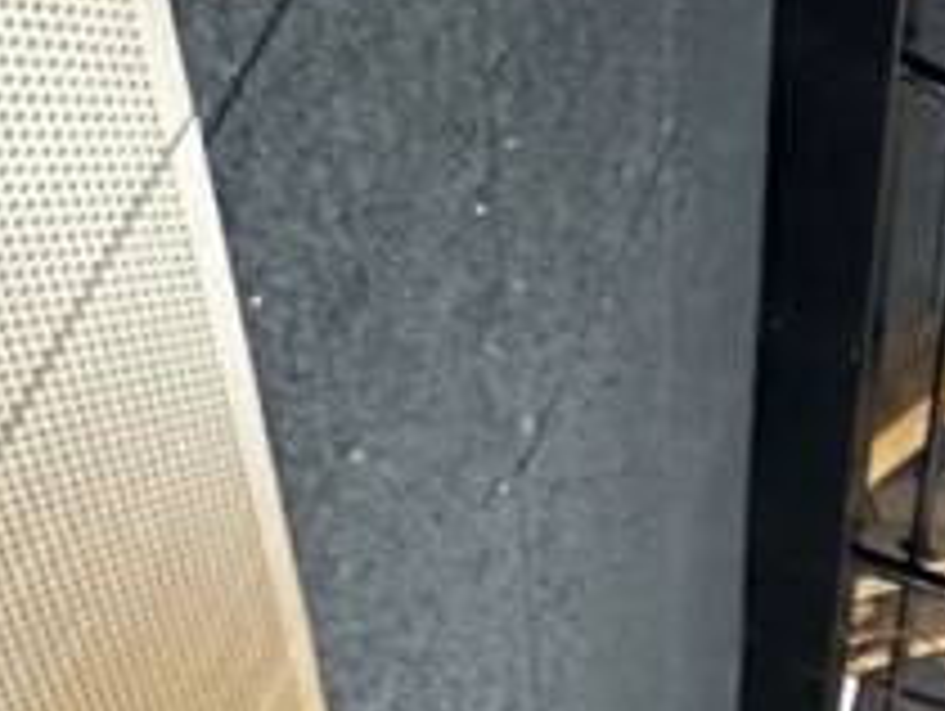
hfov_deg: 13.0
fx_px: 2186
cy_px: 1314
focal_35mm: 80
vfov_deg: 15.6
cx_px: 2565
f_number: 2.2
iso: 500
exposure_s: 1/49
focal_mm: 2.22
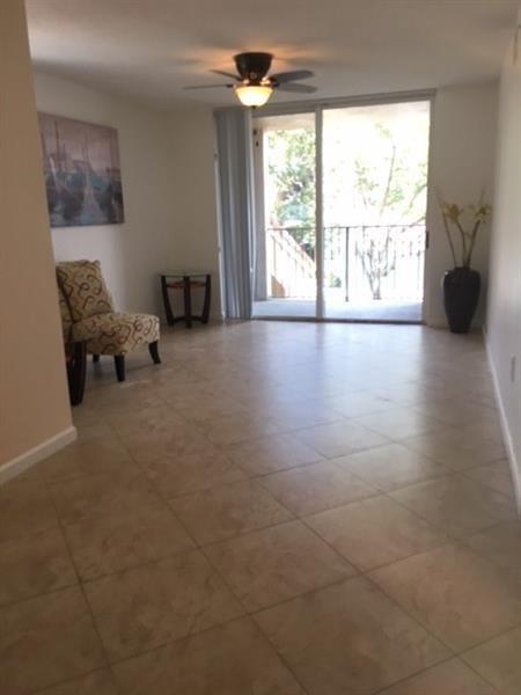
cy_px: 348
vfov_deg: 61.7
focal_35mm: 29
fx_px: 582
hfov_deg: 48.2
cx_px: 260
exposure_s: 1/30
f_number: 2.2
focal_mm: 4.15
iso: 25
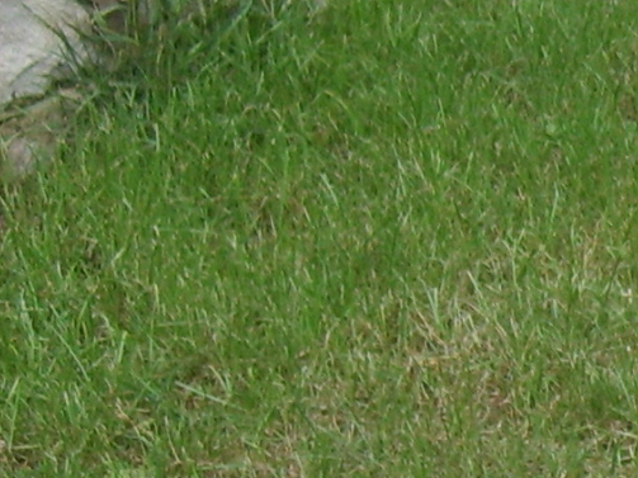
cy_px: 288
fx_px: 2911
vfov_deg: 9.4
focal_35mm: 158
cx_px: 1435
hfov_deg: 10.9
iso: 50
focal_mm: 5.8
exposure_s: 1/250
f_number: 2.8
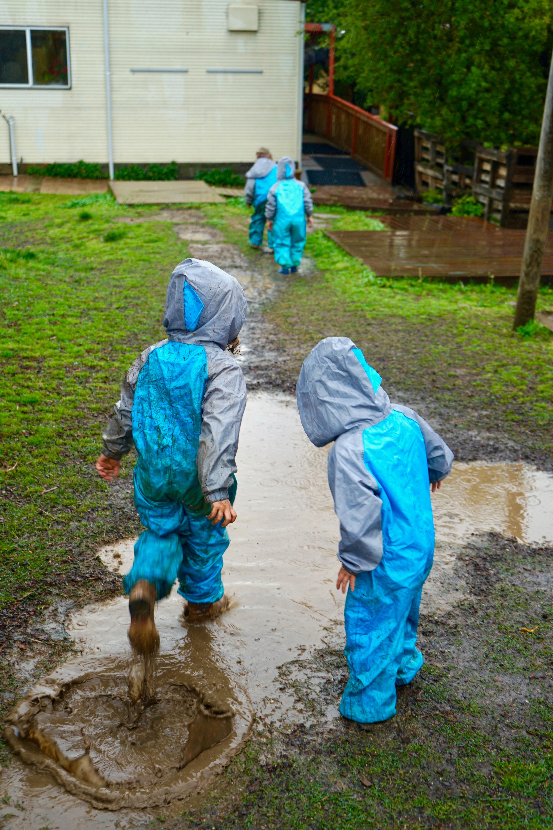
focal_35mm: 42
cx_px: 276
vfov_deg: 46.4
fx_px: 968
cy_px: 415
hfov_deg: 31.9
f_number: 4.5
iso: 125
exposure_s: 1/160
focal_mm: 42
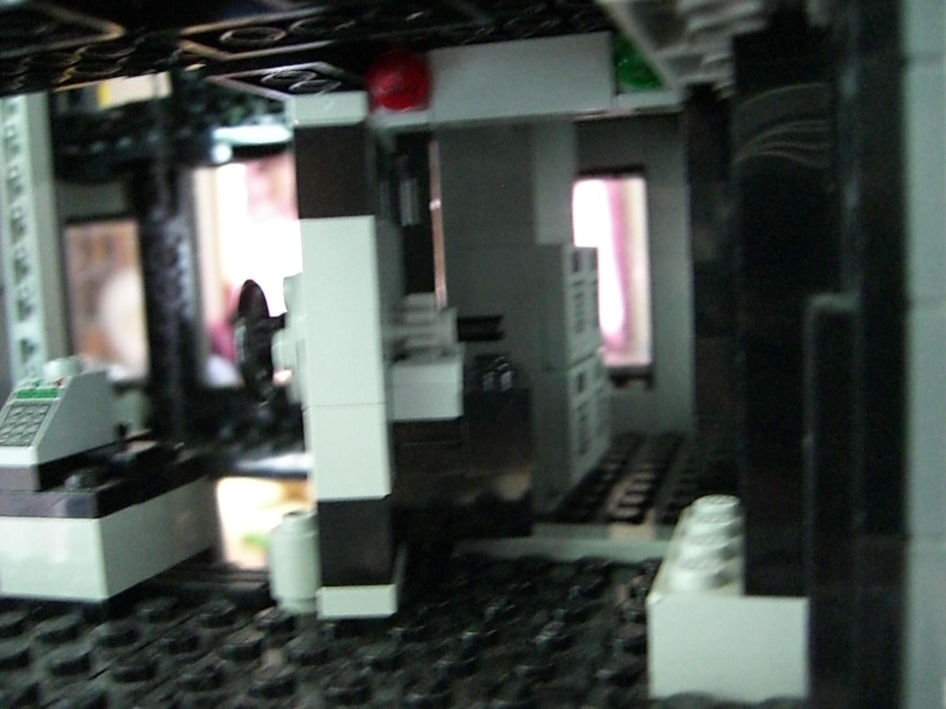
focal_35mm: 38
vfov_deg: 37.7
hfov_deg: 49.0
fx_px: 1038
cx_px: 473
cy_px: 354
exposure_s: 1/25
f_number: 2.7
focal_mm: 6.2
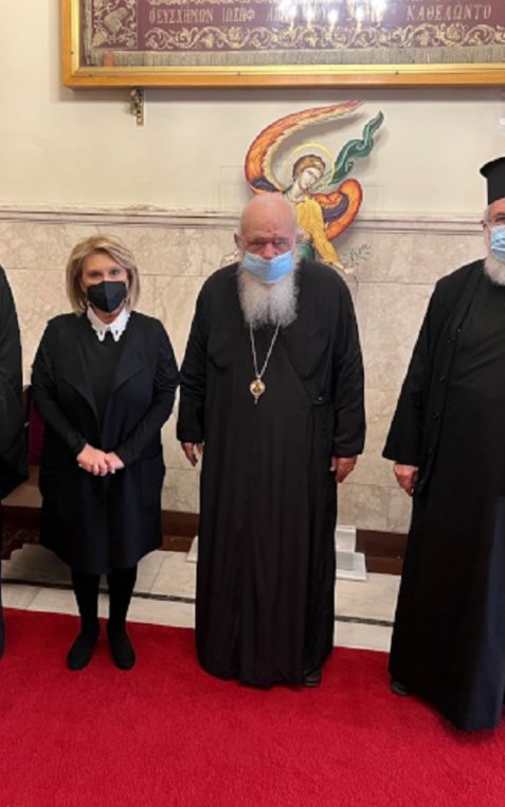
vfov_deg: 52.7
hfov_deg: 34.1
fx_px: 815
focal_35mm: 37
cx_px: 161
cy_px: 403
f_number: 1.5
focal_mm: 5.7
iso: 320
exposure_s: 1/50
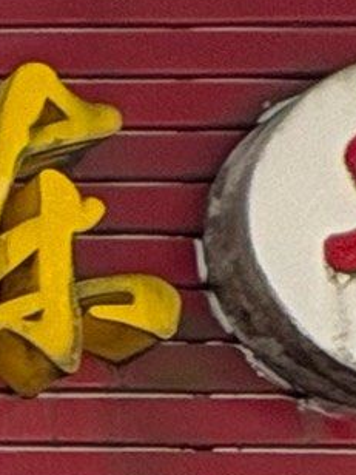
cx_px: -1694
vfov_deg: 11.9
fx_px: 1700
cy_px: 1237
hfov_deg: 5.4
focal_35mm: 124
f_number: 2.2
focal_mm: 2.22
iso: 64
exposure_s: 1/145
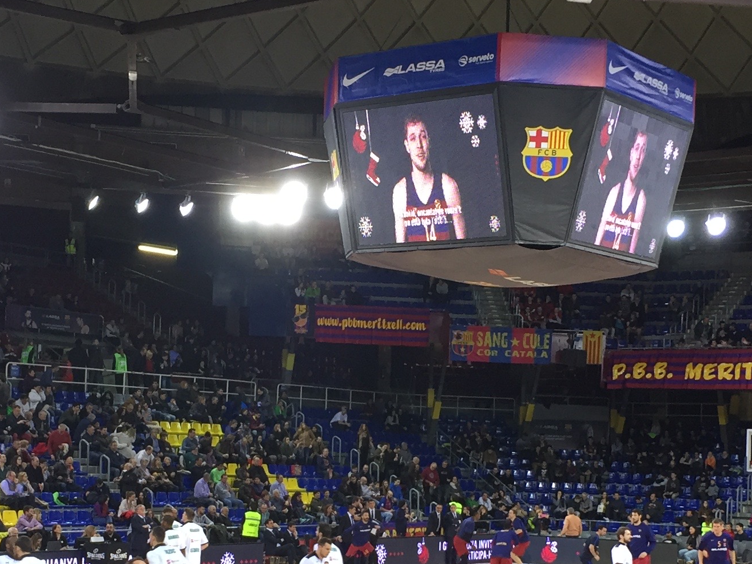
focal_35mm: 72
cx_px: 372
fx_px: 1564
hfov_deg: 27.0
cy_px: 447
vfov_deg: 20.2
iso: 32
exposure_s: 1/33
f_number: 2.2
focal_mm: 4.15
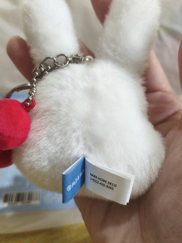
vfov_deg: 63.2
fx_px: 196
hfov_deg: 49.7
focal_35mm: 28
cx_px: 81
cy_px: 106
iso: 320
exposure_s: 1/60
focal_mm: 5.35
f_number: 1.7
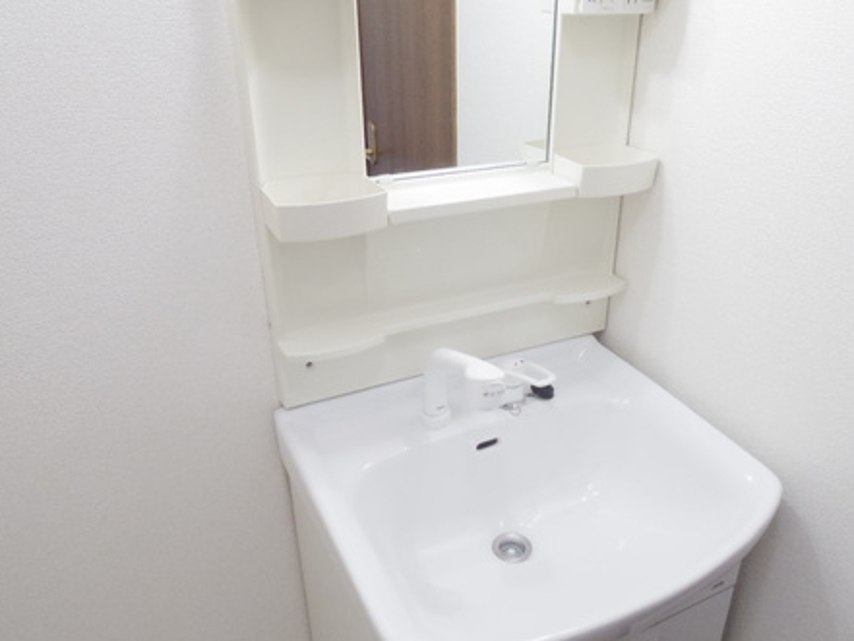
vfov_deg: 51.4
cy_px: 332
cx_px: 478
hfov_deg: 65.1
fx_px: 666
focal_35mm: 27
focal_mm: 3.8
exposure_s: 1/30
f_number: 3.7
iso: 640
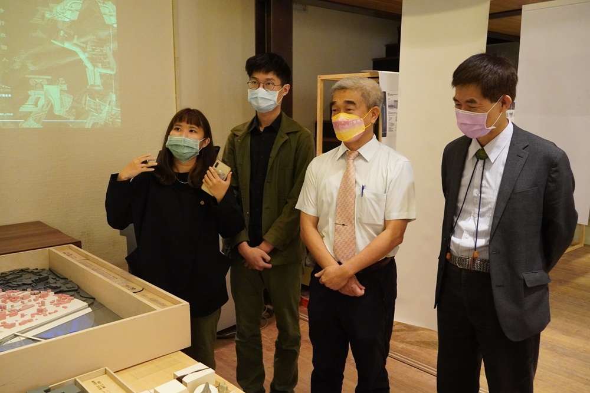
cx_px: 295
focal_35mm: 33
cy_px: 196
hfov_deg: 57.2
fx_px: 541
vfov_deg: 40.0
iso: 6400
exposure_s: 1/250
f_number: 4
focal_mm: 22
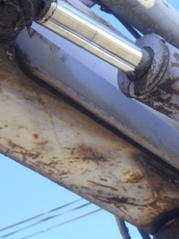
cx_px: 184
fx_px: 827
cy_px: 69
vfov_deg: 16.4
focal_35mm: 120
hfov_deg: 12.2
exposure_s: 1/200
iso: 125
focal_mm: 11.1
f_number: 4.6
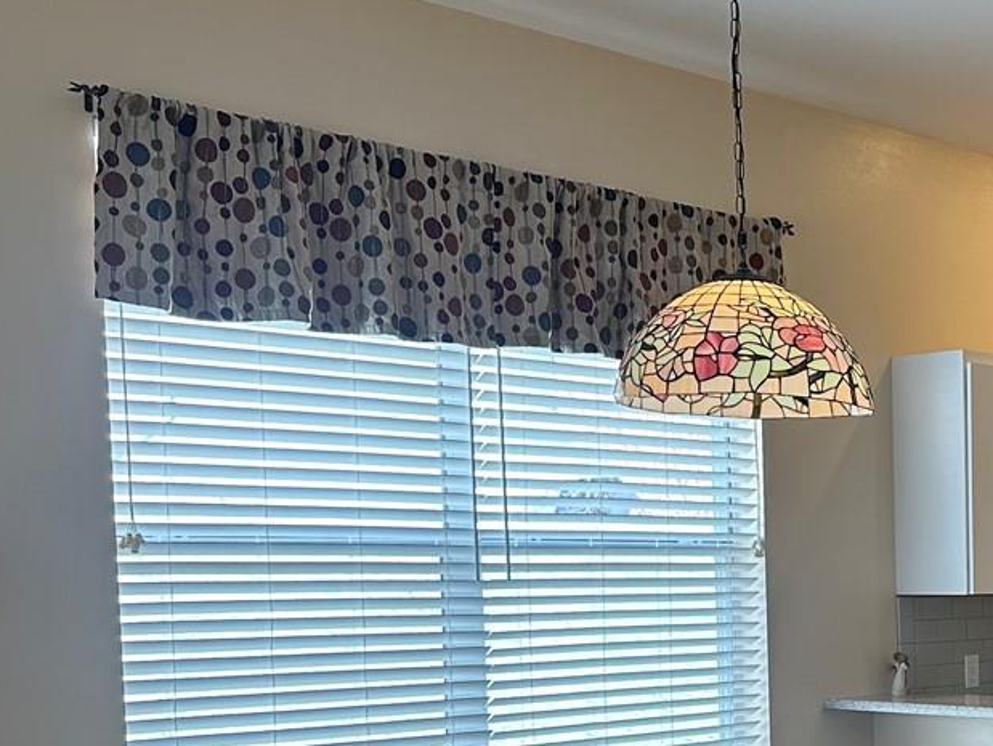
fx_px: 1780
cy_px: 688
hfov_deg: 28.5
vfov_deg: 23.0
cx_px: 1072
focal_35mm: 62
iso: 125
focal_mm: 6.86
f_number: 1.78
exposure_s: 1/120
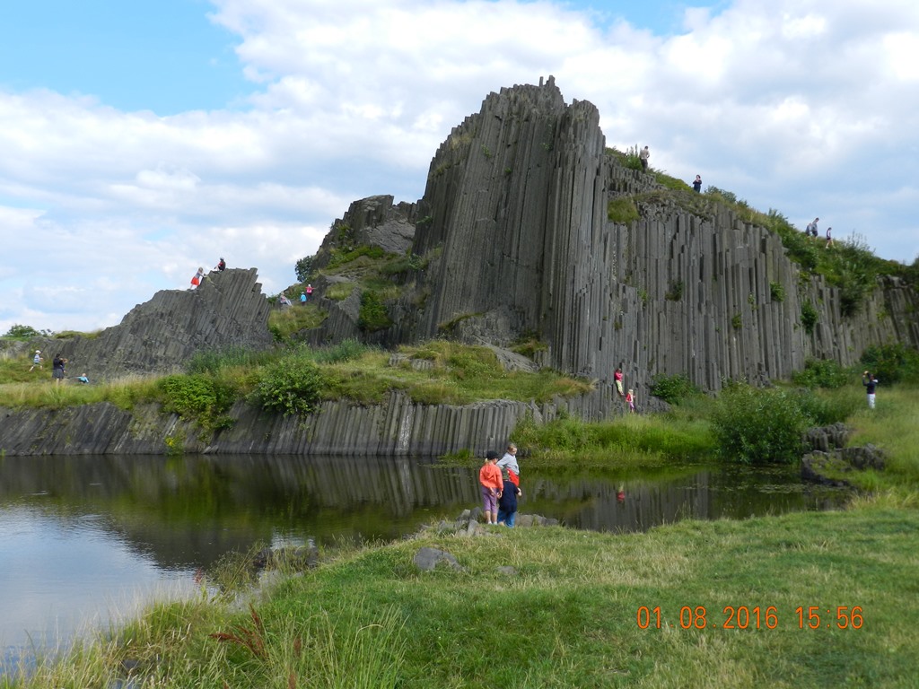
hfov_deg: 49.0
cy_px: 344
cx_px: 460
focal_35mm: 38
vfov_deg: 37.7
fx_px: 1009
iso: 160
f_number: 4
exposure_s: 1/800
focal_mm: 6.7
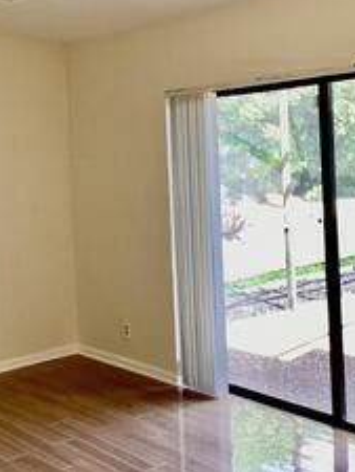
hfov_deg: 26.5
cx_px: 130
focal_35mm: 55
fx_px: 751
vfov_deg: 34.6
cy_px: 164
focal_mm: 3.3
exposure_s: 1/100
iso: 64
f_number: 2.4
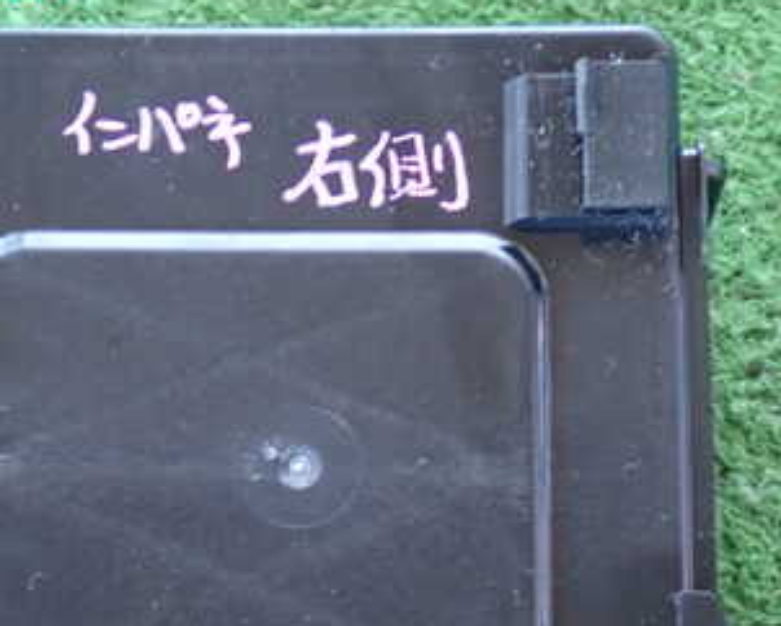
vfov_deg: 16.7
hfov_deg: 21.0
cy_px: 530
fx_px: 2105
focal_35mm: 91
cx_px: 362
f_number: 3.1
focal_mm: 8.4
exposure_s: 1/13
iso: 800
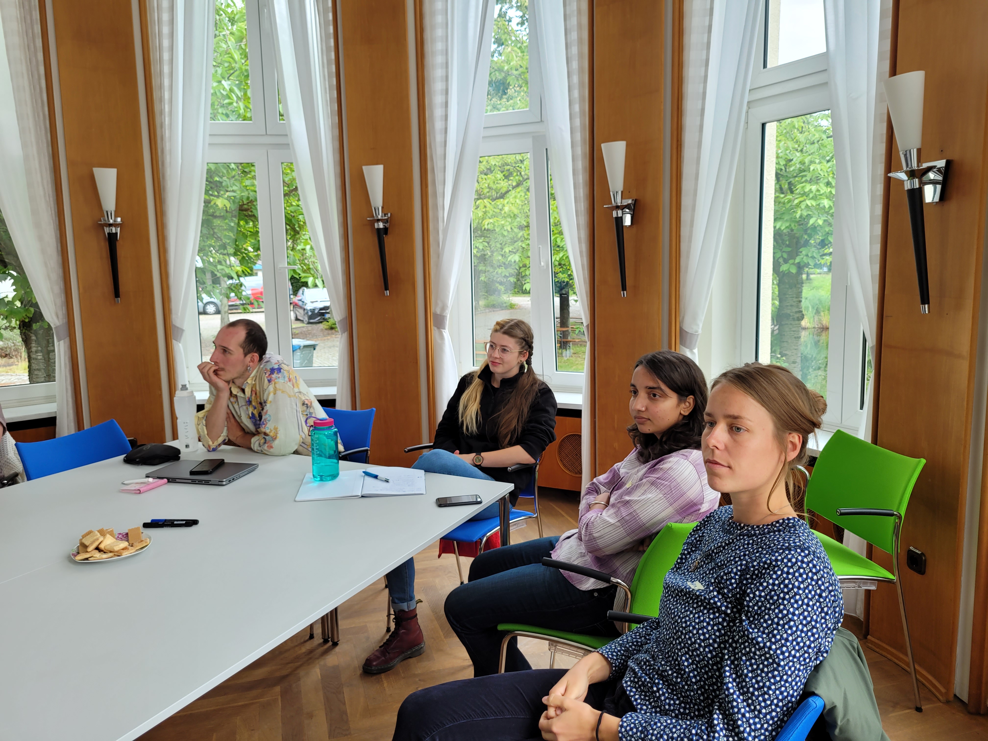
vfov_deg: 53.1
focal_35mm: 26
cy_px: 370
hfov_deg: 67.3
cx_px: 494
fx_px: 742
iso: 50
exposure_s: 1/100
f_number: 1.8
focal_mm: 5.4
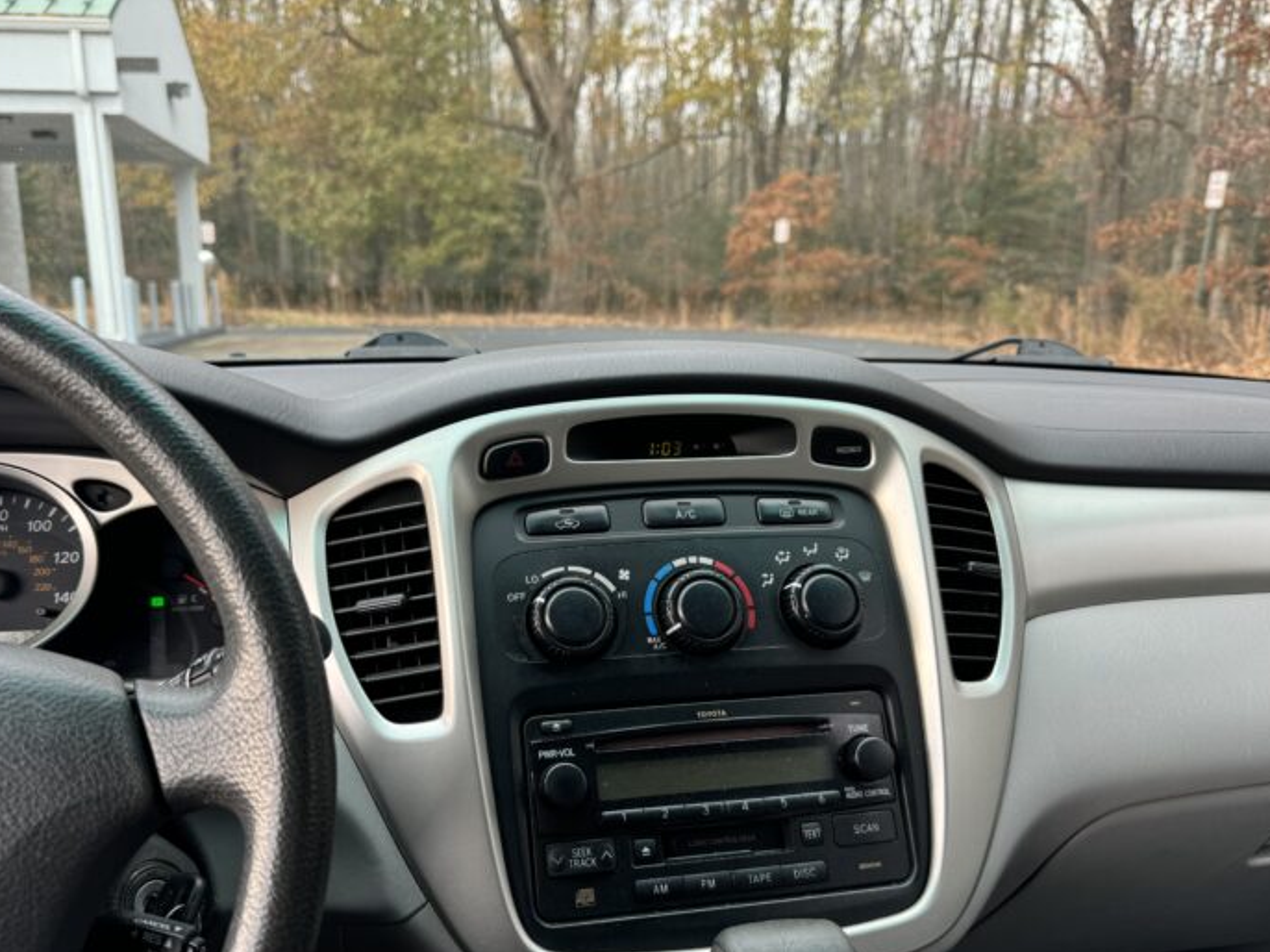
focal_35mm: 28
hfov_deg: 63.3
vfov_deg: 49.5
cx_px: 572
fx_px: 1027
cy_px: 554
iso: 64
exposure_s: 1/121
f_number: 1.78
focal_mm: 6.76
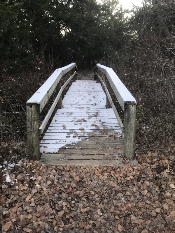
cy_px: 116
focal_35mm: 28
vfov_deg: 63.4
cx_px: 88
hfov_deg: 49.7
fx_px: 189
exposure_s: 1/40
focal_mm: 3.99
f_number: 1.8
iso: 25
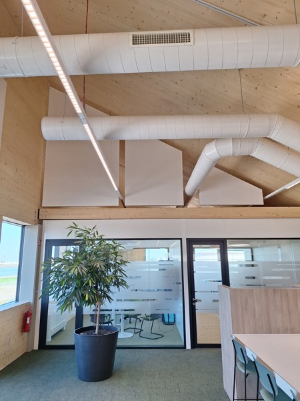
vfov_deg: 73.9
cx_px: 150
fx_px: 266
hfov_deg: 58.9
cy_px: 200
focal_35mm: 23
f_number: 1.8
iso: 40
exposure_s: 1/135
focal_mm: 5.54
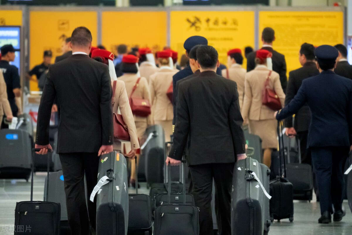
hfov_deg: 3.4
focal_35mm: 600
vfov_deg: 2.3
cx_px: 176
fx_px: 5864
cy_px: 118
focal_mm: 220
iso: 3200
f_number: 4.5
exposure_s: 1/30
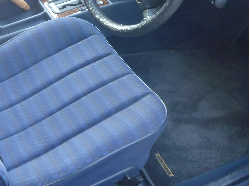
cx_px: 44
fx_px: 410
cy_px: -6
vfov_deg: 24.4
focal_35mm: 57
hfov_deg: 32.7
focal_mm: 4.5
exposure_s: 1/30
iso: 160
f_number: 2.8
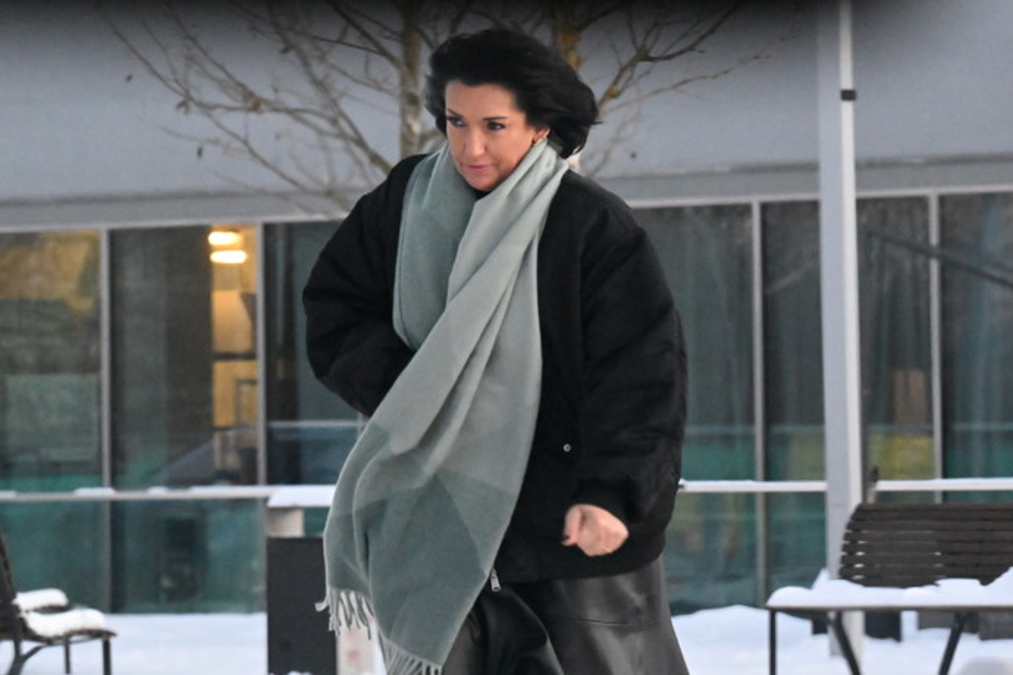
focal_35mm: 277
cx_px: 506
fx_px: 7794
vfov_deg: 5.0
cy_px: 338
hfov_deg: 7.4
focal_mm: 185
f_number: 10
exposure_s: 1/320
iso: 16000
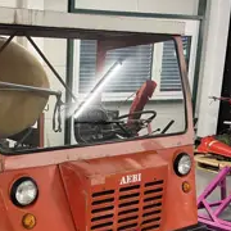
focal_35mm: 51
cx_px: 33
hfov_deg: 32.1
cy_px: 162
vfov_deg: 33.0
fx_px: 385
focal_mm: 5.1
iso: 400
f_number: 1.6
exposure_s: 1/50
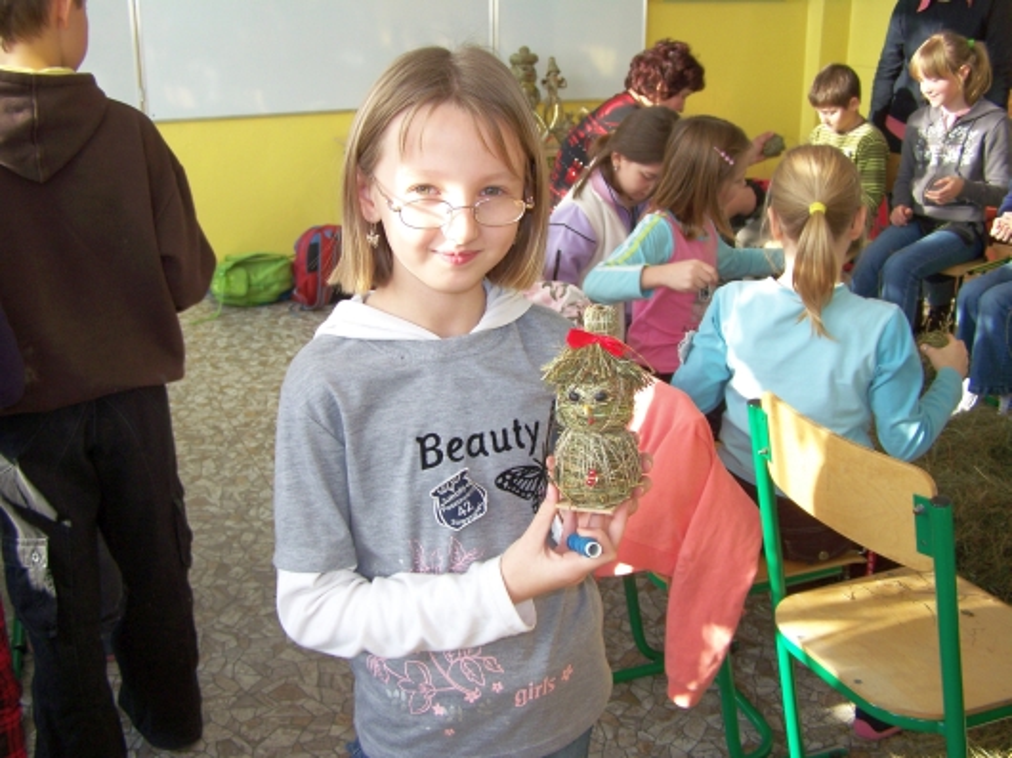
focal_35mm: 38
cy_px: 379
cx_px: 506
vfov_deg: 37.7
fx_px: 1110
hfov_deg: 49.0
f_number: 2.8
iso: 80
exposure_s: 1/80
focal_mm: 6.3
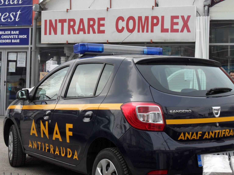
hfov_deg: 32.2
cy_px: 88
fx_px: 406
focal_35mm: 60
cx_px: 117
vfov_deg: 24.4
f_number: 5.6
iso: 80
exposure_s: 1/180
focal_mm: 10.3
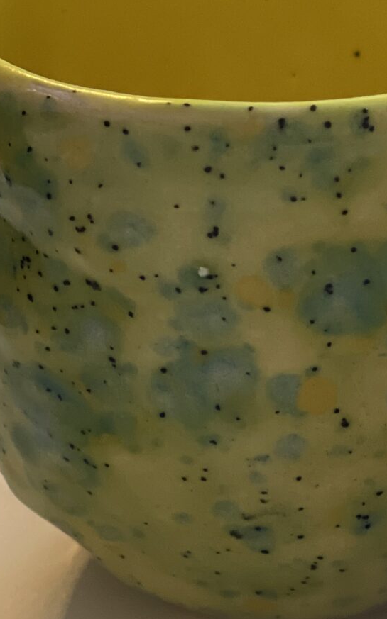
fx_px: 3361
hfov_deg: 6.5
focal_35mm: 199
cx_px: 504
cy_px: 157
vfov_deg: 10.5
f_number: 2.2
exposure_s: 1/40
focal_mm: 7.5
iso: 320
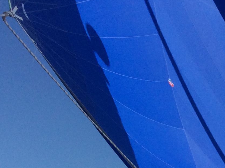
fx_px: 670
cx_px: 273
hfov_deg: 18.1
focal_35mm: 103
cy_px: 238
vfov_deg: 13.7
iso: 32
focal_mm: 3.3
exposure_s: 1/2725
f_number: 2.4
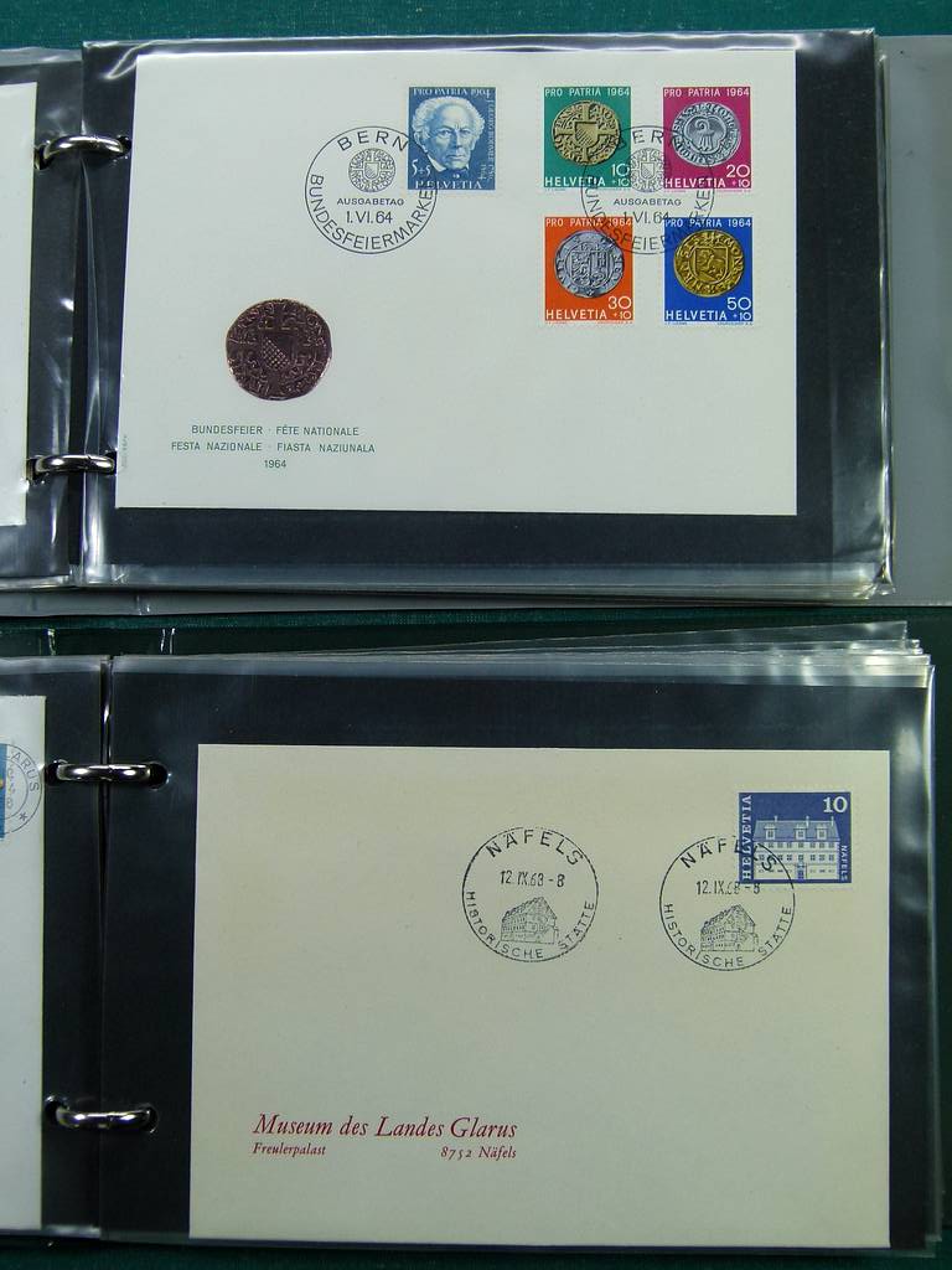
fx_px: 1393
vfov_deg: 49.0
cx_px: 476
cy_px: 635
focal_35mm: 38
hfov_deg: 37.7
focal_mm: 6.8
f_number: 3.6
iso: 100
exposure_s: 1/125
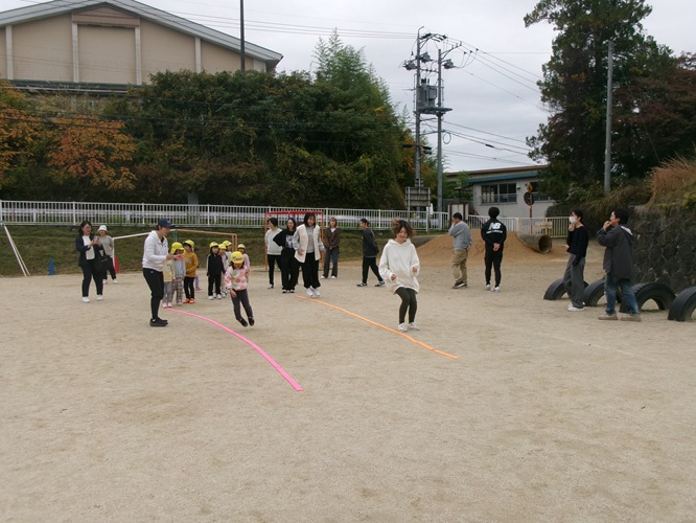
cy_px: 262
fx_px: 724
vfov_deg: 39.7
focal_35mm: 36
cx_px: 348
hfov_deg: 51.3
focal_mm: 6.4
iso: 100
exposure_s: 1/180
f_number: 4.5
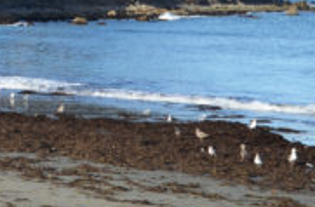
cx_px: -181
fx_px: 1595
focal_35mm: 183
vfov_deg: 7.3
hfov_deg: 10.8
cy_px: -83
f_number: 8
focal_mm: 29
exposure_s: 1/250
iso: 100
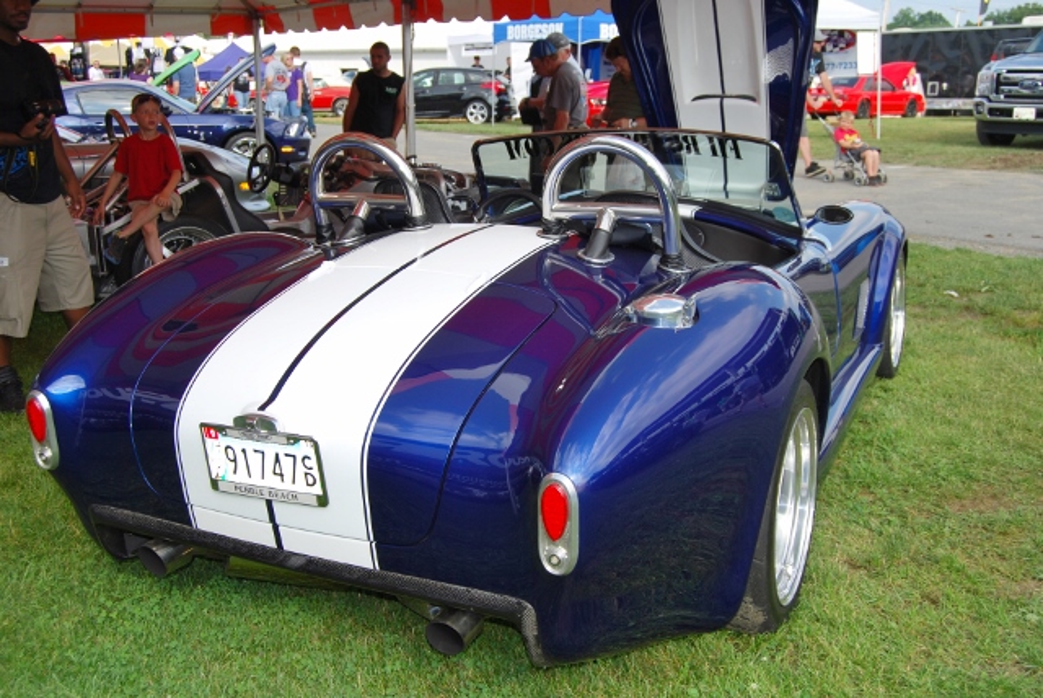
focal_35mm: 36
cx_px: 522
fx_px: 1044
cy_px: 349
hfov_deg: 53.1
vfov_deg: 36.9
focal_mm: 24
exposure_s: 1/200
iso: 100
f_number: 6.3
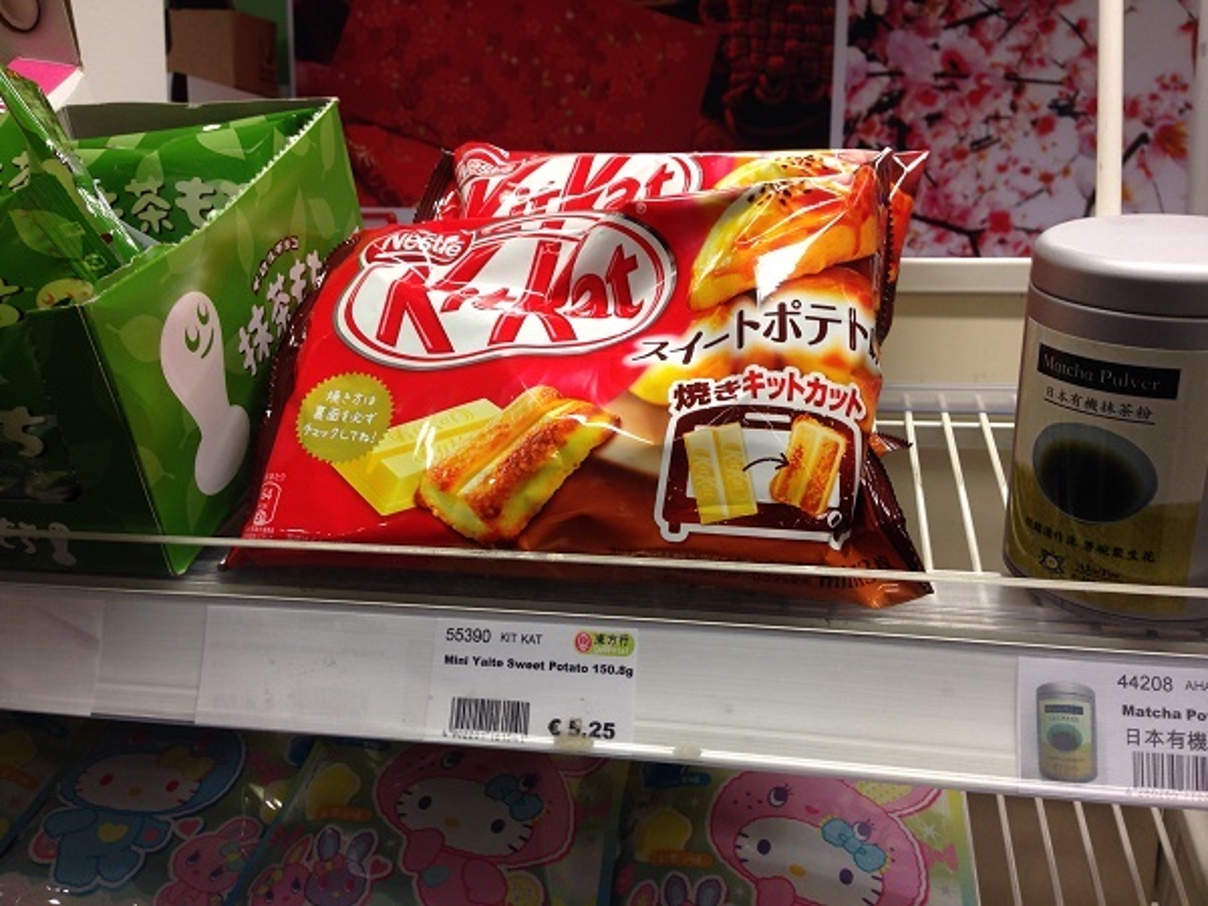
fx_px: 1152
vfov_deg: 42.9
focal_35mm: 33
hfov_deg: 55.4
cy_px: 453
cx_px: 604
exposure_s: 1/30
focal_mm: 4.12
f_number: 2.4
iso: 50
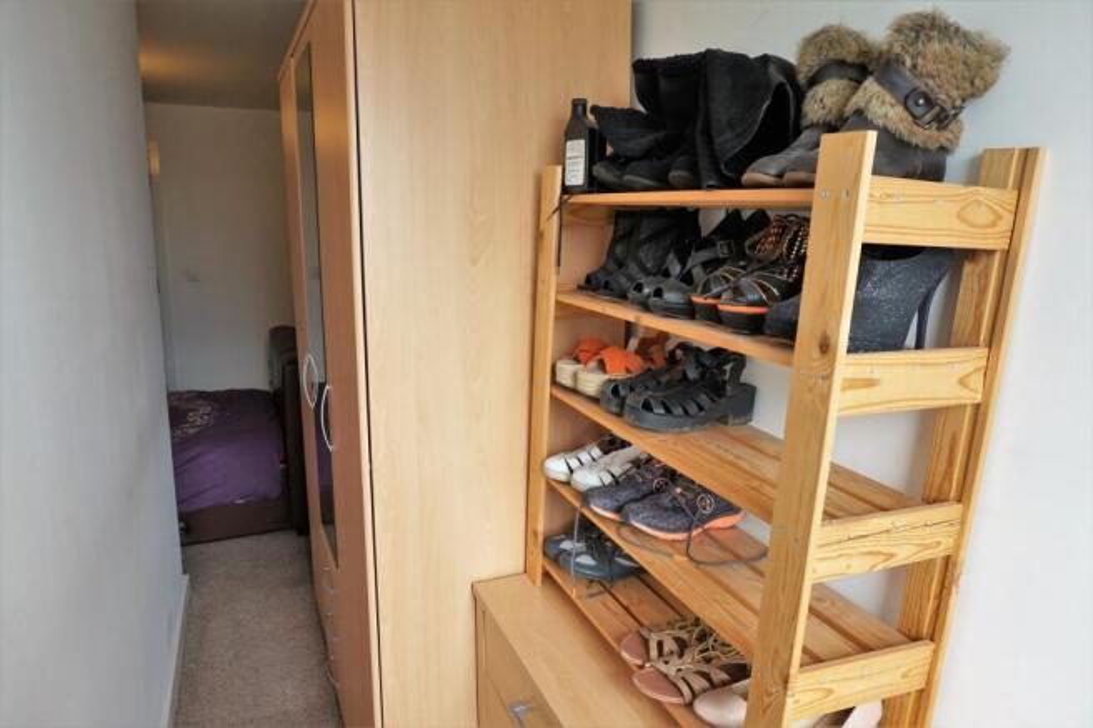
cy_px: 364
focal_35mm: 24
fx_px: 728
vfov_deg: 53.1
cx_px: 546
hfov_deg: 73.8
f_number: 7.1
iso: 500
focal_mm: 16
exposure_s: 1/60
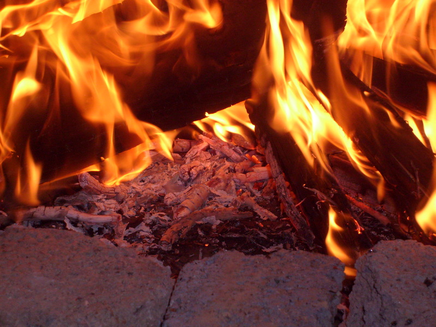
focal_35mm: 106
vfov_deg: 14.0
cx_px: 218
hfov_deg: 18.5
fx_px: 1335
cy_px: 164
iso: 100
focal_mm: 17.4
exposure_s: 1/90
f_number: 4.9
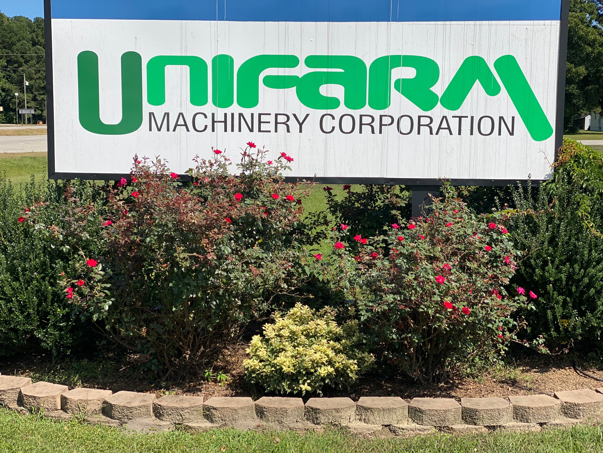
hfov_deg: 36.8
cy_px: 226
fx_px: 906
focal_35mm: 52
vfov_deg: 28.0
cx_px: 302
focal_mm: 6
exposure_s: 1/2519
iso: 20
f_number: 2
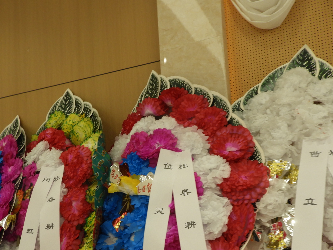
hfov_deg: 48.9
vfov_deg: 37.0
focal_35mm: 38
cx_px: 176
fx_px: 366
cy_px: 179
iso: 100
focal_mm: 4.3
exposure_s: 1/50
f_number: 3.3
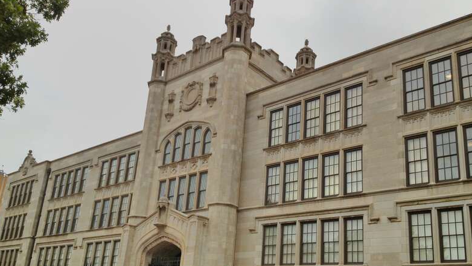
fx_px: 488
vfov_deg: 30.2
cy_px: 175
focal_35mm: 39
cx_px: 237
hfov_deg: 51.6
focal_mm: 4.28
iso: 64
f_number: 2.4
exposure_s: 1/120
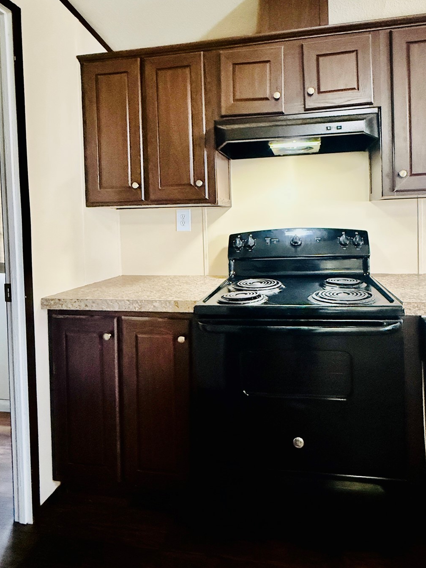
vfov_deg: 80.9
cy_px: 232
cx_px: 254
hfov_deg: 65.4
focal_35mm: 20
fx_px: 328
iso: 1250
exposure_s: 1/60
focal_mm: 2.22
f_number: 2.2
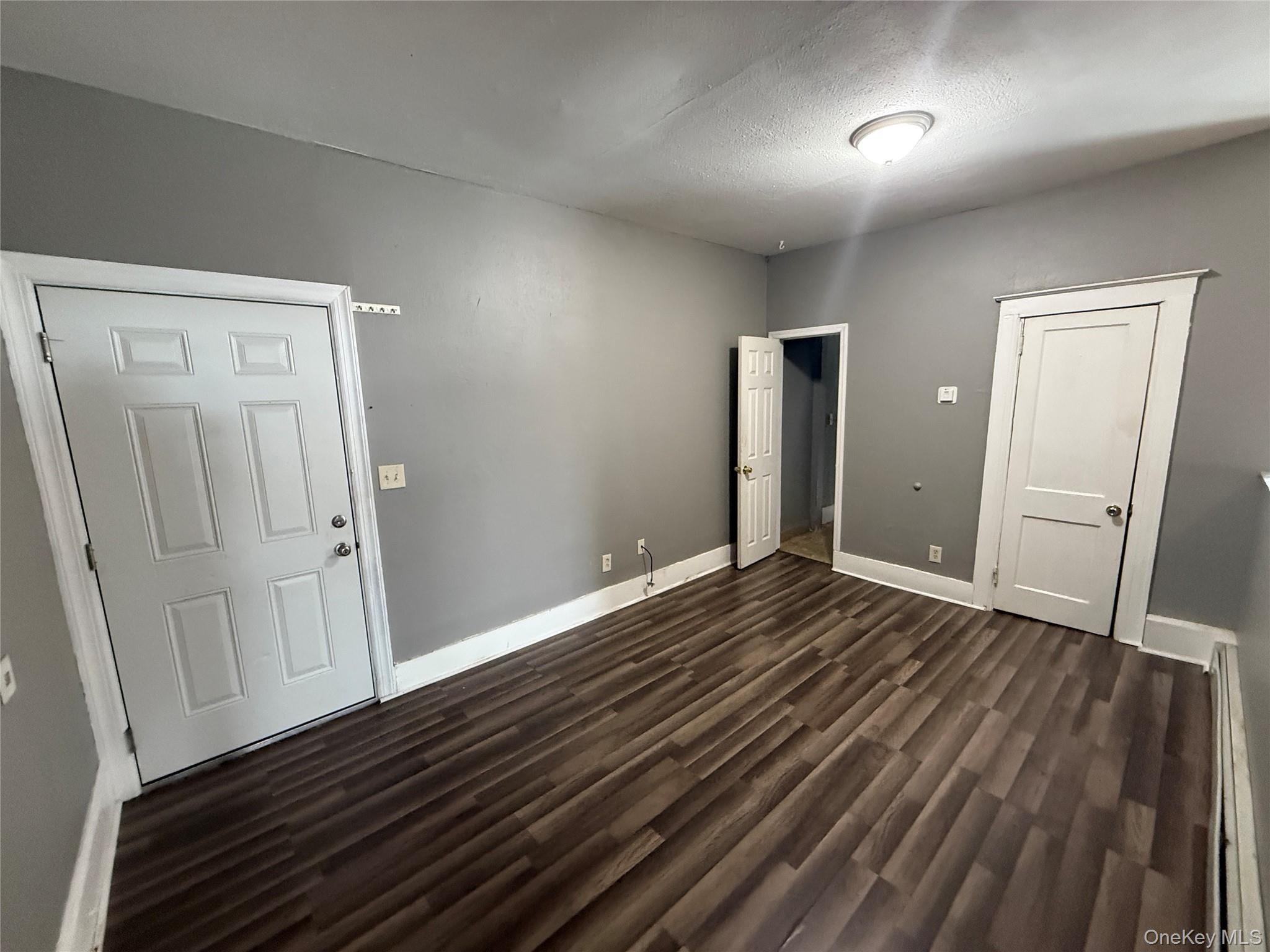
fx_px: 514
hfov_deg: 102.1
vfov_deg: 85.7
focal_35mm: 14
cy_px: 476
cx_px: 635
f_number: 2.2
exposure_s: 1/60
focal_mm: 2.22
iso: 640
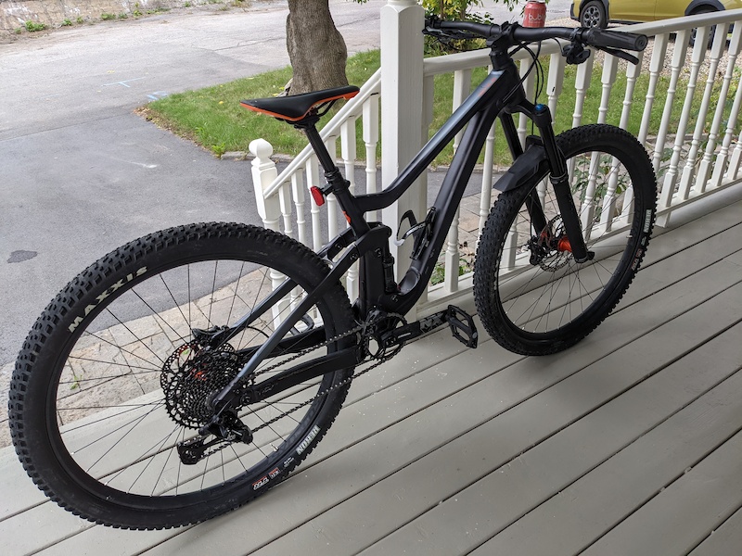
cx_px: 371
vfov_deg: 51.4
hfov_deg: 65.3
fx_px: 579
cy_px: 278
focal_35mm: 27
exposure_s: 1/360
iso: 54
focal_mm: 4.38
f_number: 1.73
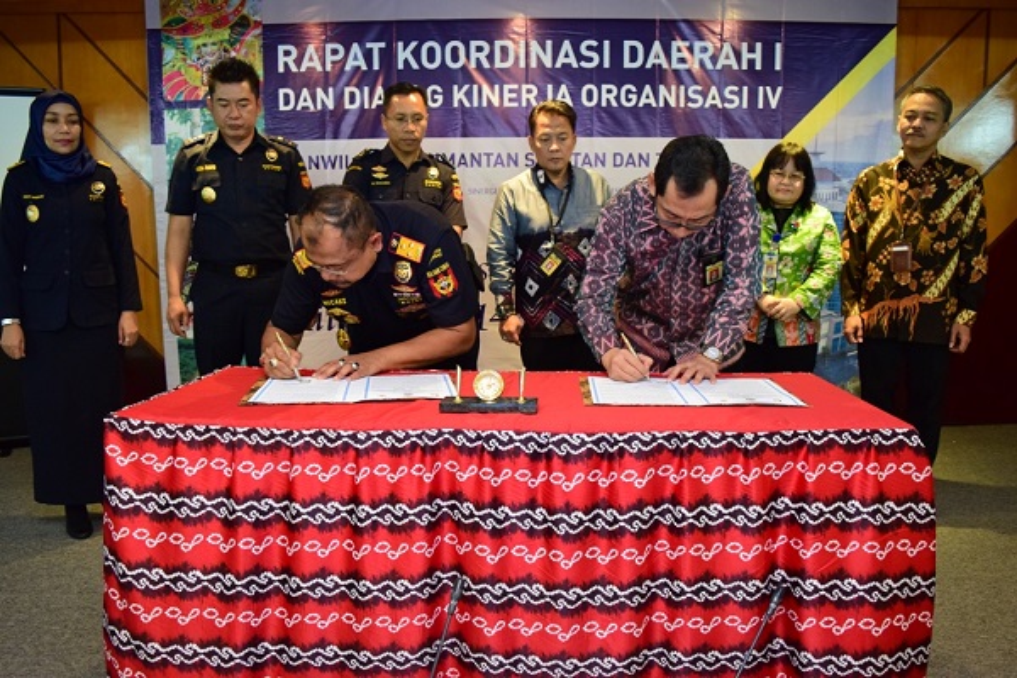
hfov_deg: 67.4
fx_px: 763
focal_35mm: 27
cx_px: 508
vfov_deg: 47.9
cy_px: 339
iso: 2000
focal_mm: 18
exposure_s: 1/40
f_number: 4.5
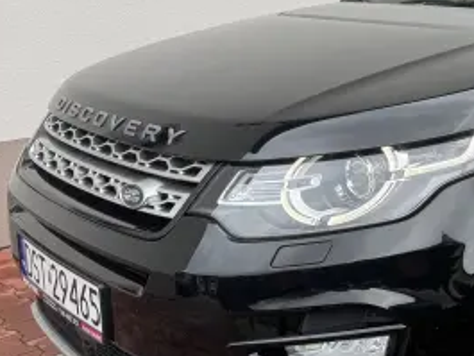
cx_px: 519
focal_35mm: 58
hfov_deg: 29.9
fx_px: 795
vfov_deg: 25.2
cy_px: 216
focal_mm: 6.76
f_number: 1.78
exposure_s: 1/305
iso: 80
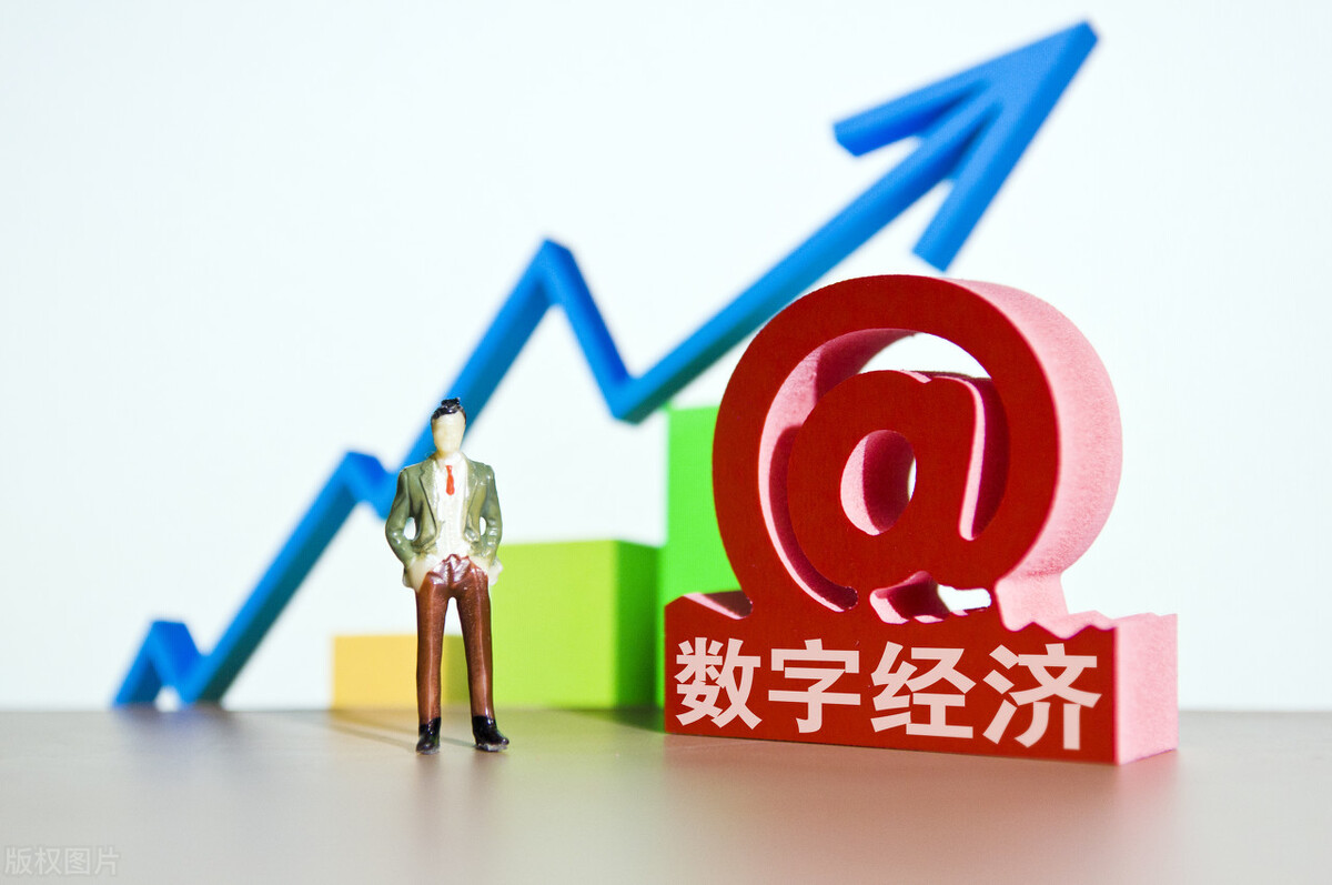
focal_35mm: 72
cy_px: 442
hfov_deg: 28.1
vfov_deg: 18.9
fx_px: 2661
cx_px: 666
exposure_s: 1/125
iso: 500
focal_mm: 48
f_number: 3.5
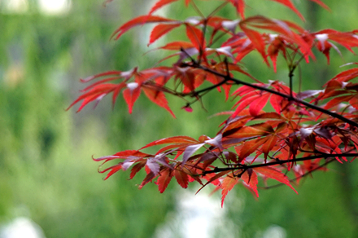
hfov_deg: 8.1
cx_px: 313
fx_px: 2521
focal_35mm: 254
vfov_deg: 5.4
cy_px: 153
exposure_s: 1/160
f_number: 5.6
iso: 320
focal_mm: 93
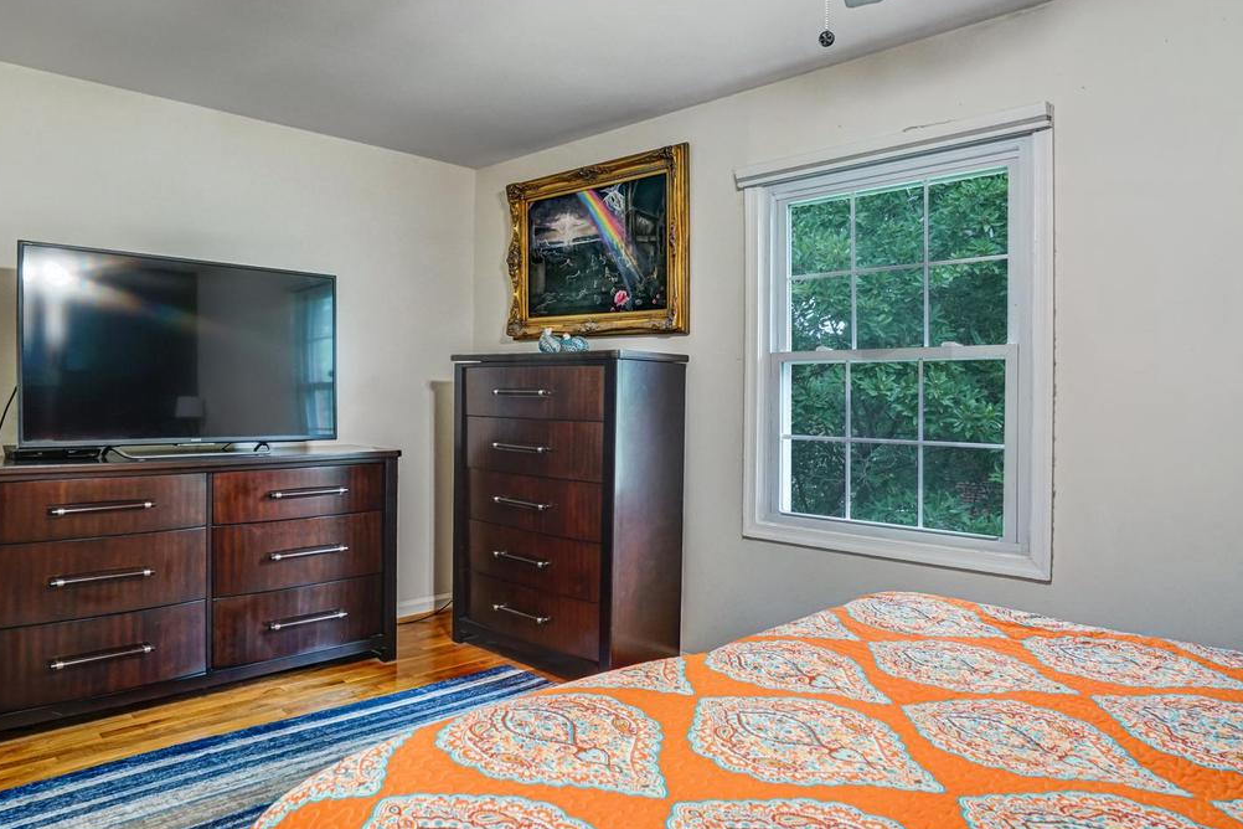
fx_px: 794
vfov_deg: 55.1
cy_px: 383
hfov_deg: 75.7
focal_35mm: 23
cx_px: 538
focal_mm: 16
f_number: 8
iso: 1250
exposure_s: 1/20
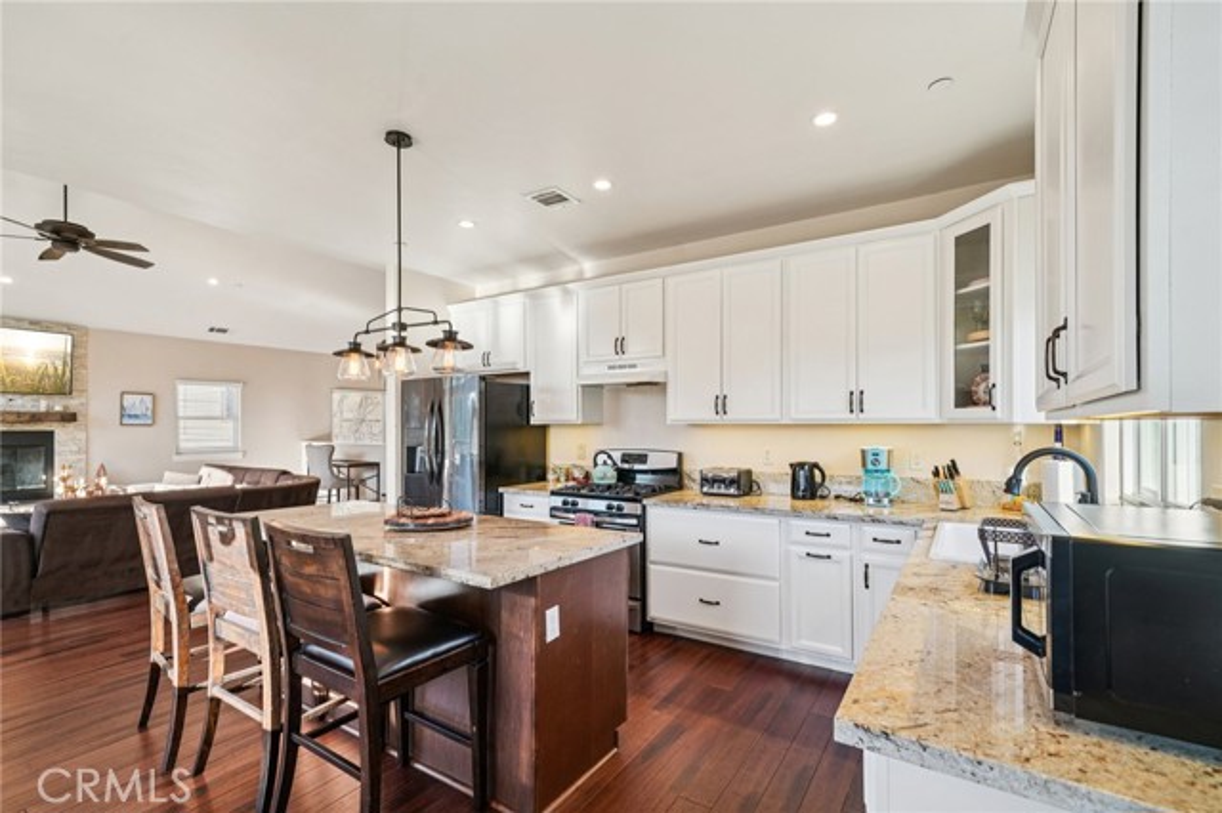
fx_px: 543
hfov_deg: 96.8
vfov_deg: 73.7
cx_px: 611
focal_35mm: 16
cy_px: 406
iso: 250
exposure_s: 1/30
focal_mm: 16
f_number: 8
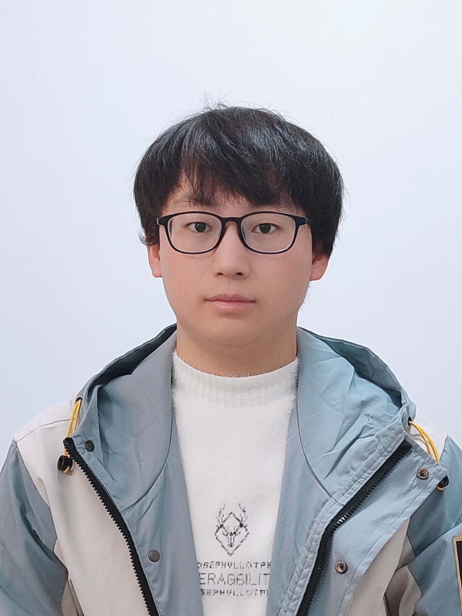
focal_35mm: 25
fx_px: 445
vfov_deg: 69.4
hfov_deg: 54.9
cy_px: 308
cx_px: 231
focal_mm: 5.96
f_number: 1.75
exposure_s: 1/33
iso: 747
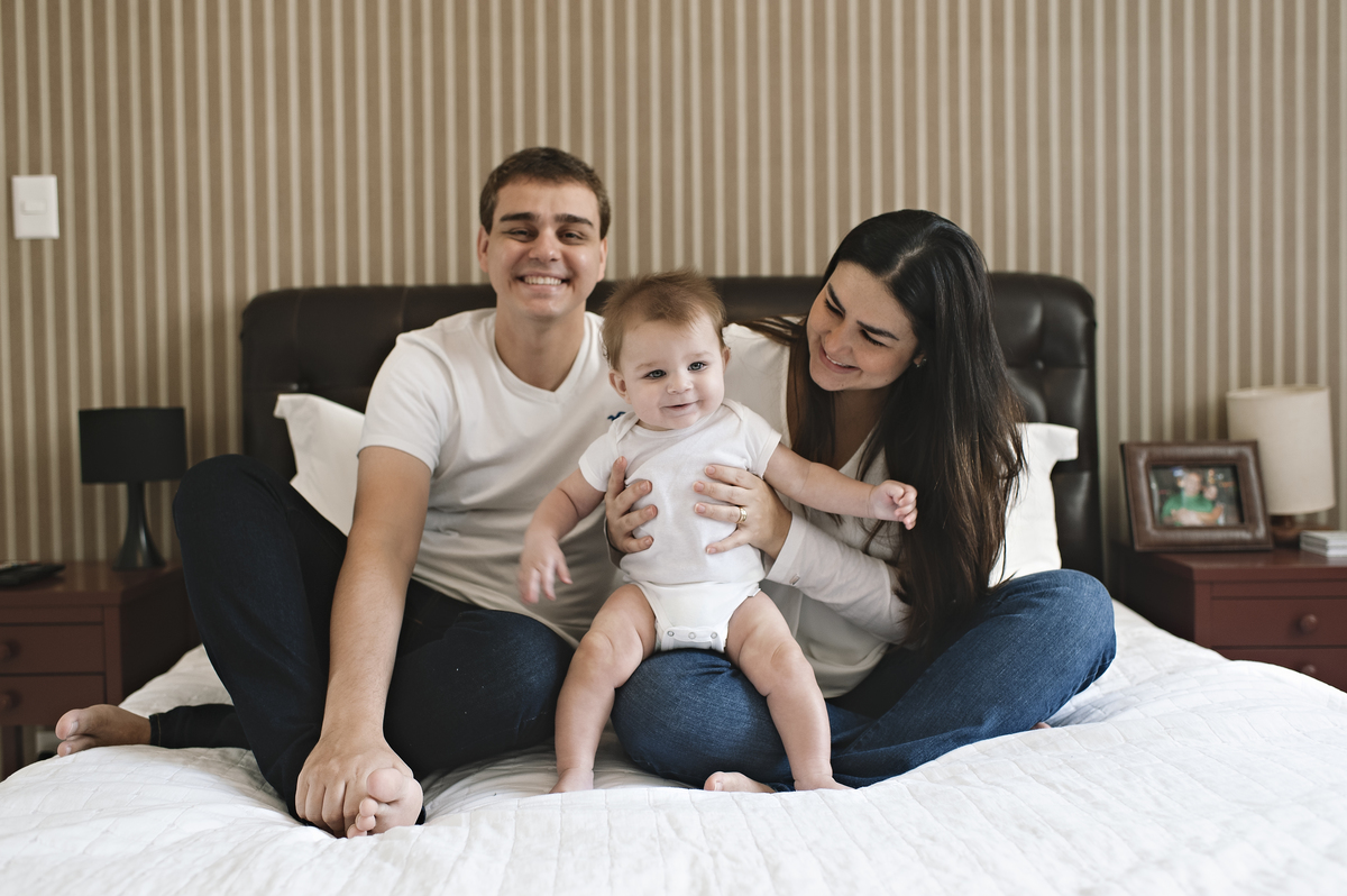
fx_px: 1308
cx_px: 674
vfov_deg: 37.8
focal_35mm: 35
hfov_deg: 54.5
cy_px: 448
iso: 500
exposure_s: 1/125
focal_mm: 35
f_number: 2.8
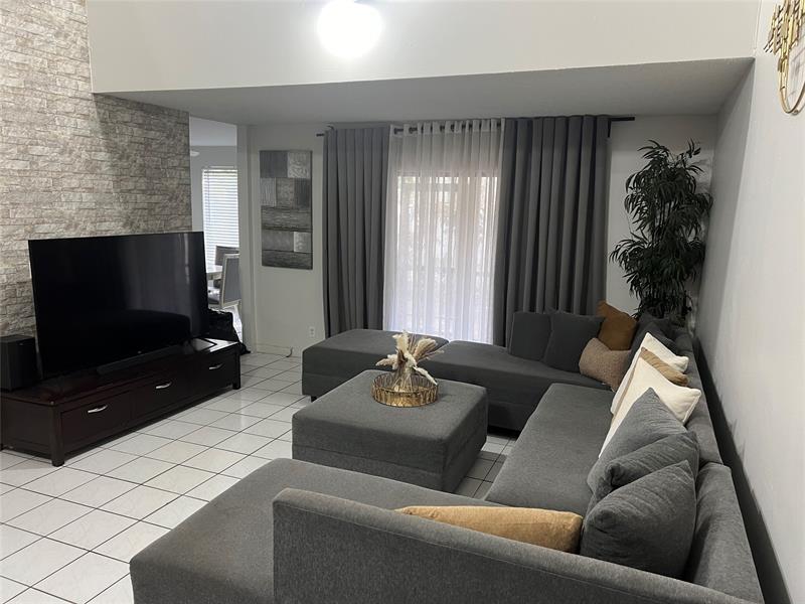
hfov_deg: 67.3
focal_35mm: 26
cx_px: 402
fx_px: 605
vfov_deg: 53.1
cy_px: 302
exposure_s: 1/60
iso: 125
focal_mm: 5.7
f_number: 1.5
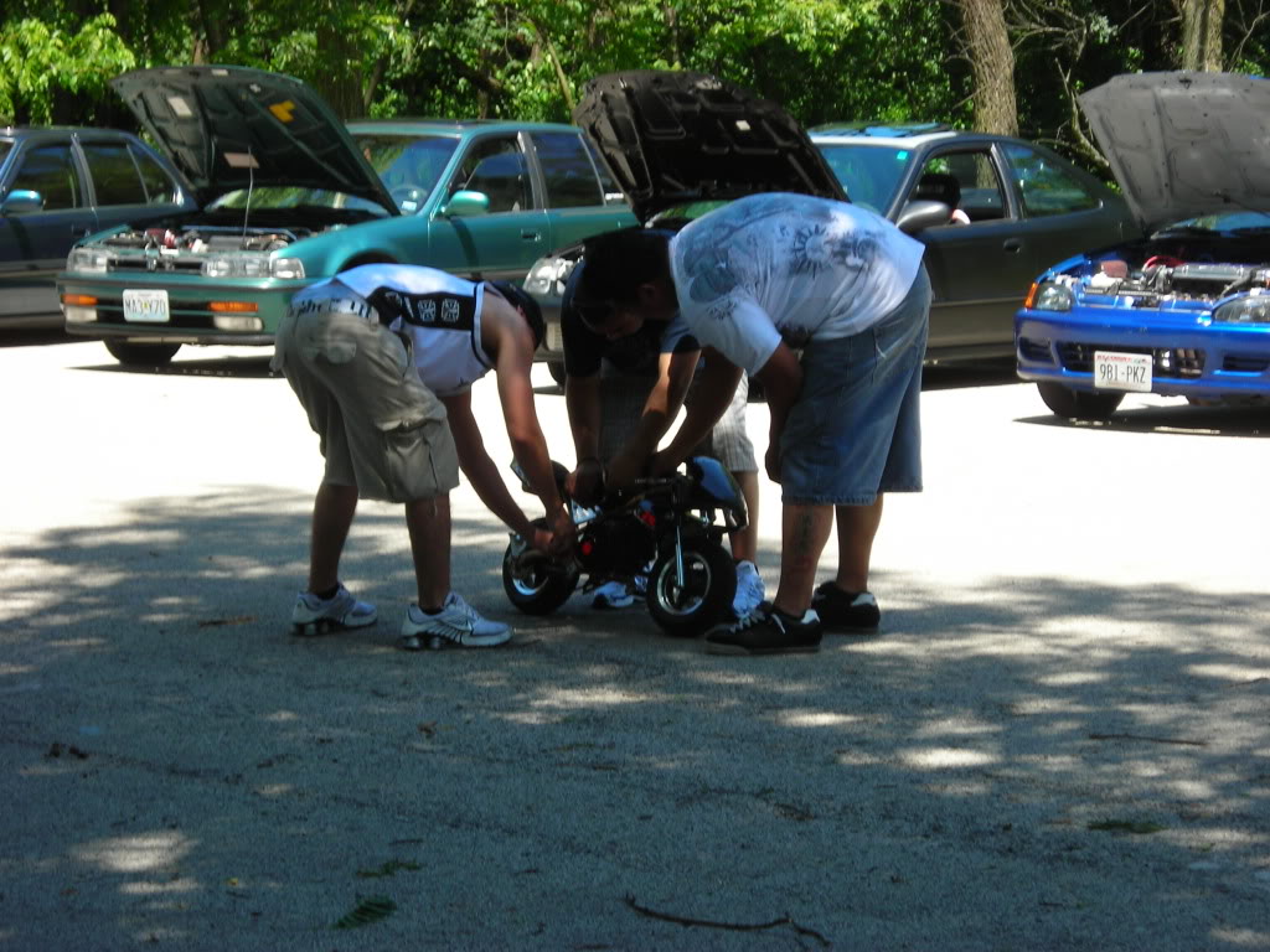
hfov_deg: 17.0
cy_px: 476
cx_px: 635
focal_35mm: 116
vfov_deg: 12.8
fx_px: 4256
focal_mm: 19.2
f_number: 5.3
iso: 50
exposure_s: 1/101
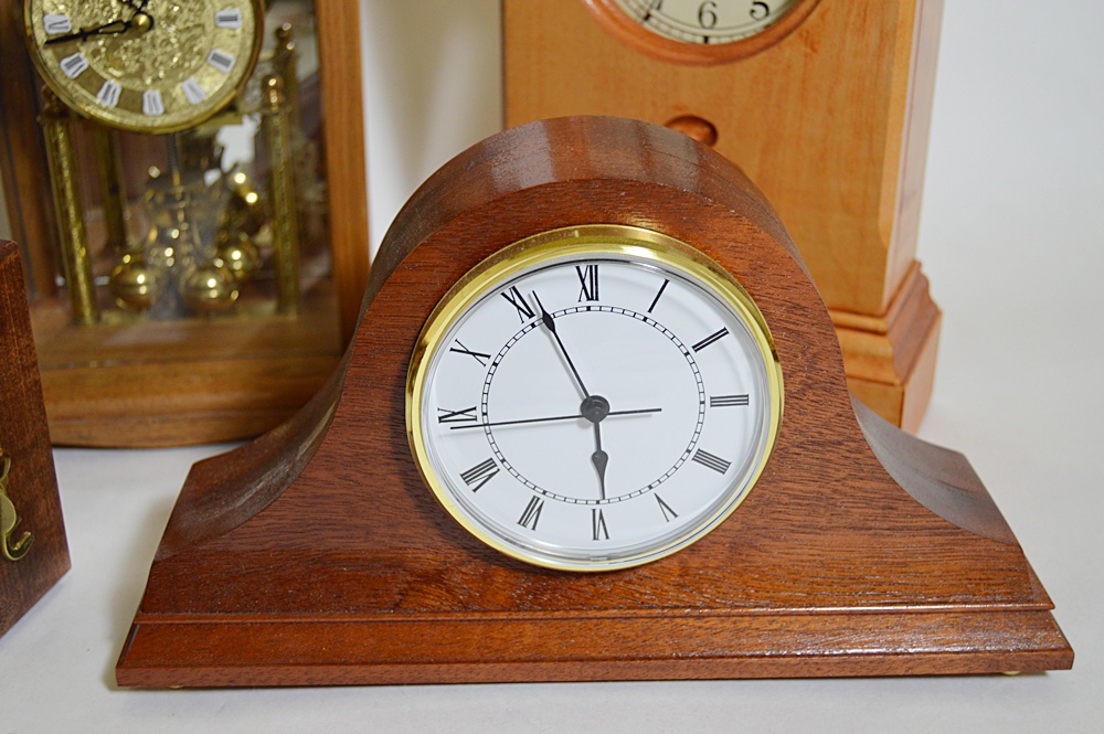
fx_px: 1425
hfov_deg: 42.4
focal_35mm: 46
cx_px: 552
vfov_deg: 28.9
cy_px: 367
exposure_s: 1/60
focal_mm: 31
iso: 560
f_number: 4.2
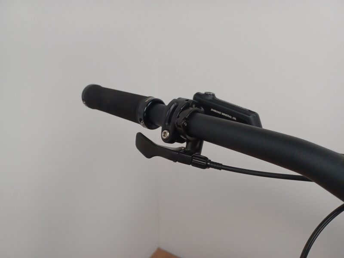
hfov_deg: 69.4
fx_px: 248
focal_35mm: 25
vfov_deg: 54.9
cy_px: 129
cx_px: 172
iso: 400
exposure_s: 1/110
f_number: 1.8
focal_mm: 4.6
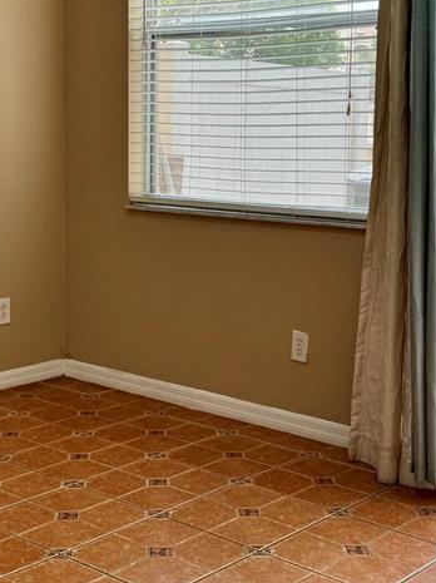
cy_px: 222
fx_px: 1043
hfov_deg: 23.6
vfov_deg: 31.1
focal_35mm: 62
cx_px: 203
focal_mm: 6.76
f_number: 1.78
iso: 80
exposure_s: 1/120
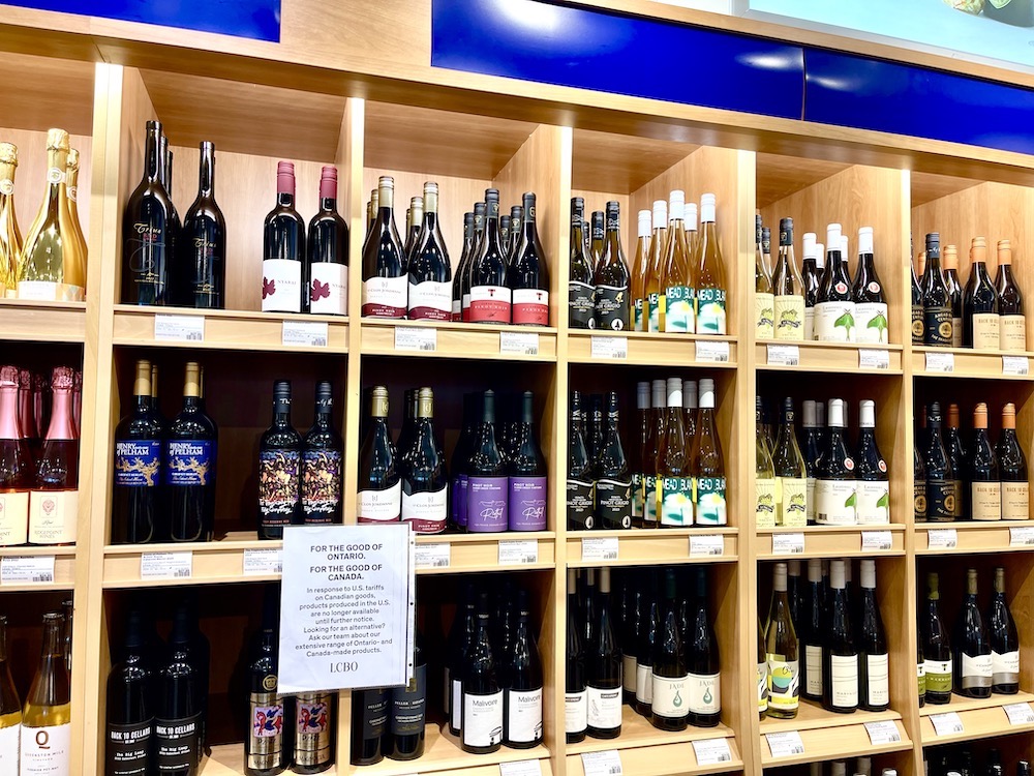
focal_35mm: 25
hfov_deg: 69.4
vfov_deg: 54.9
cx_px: 517
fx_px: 747
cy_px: 388
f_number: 1.6
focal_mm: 5.1
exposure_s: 1/120
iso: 100
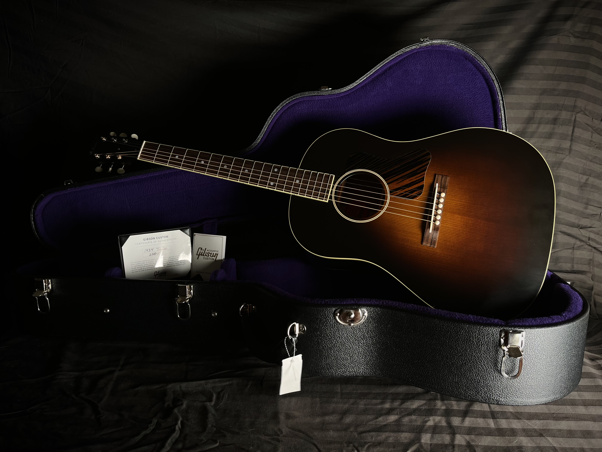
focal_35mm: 26
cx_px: 301
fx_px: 452
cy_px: 226
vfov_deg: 53.1
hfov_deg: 67.3
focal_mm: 5.1
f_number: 1.6
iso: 64
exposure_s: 1/122
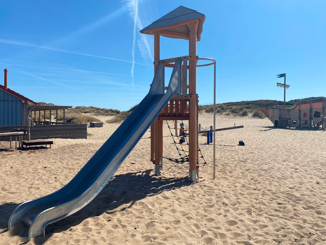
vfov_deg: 53.1
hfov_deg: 67.3
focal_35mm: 26
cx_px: 163
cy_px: 122
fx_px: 245
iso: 32
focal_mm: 4.25
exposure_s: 1/5236
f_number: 1.8
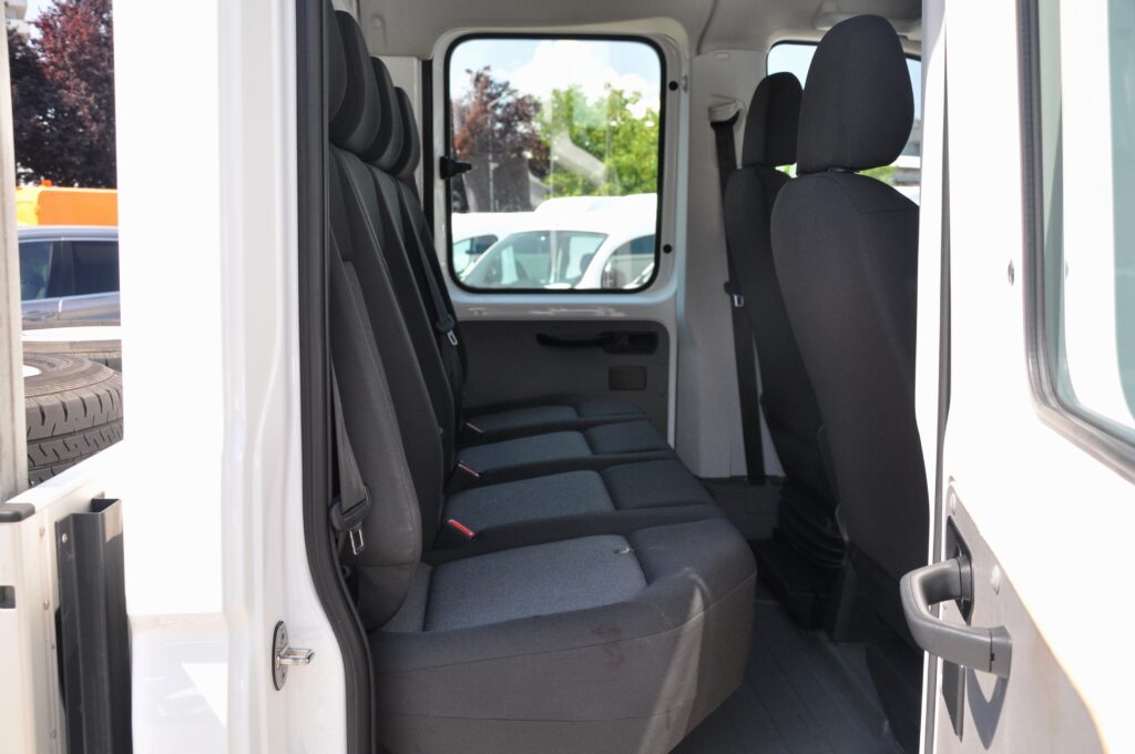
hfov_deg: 57.3
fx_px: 1039
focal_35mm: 33
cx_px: 568
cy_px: 377
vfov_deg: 39.9
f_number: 7.1
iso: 500
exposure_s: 1/200
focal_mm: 22
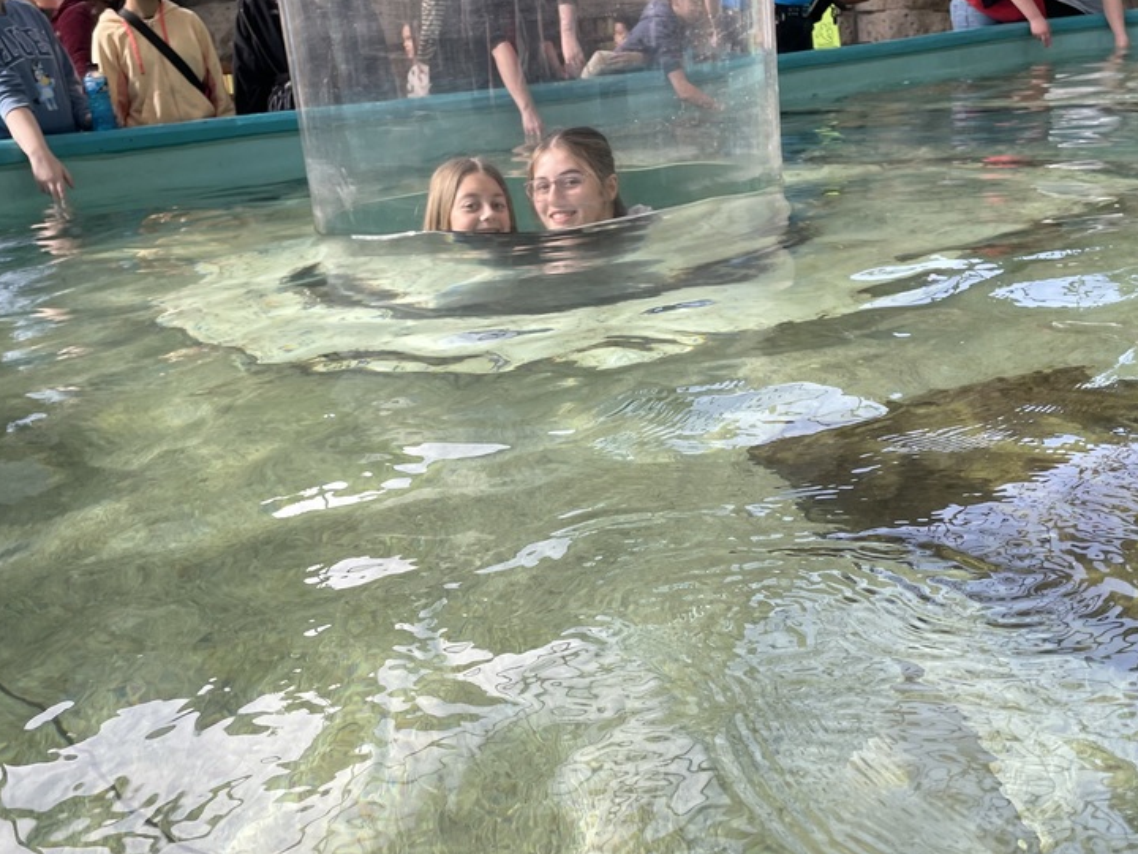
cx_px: 588
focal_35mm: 37
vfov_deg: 38.7
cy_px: 427
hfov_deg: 50.1
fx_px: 1216
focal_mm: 4.2
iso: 32
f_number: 1.6
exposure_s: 1/294
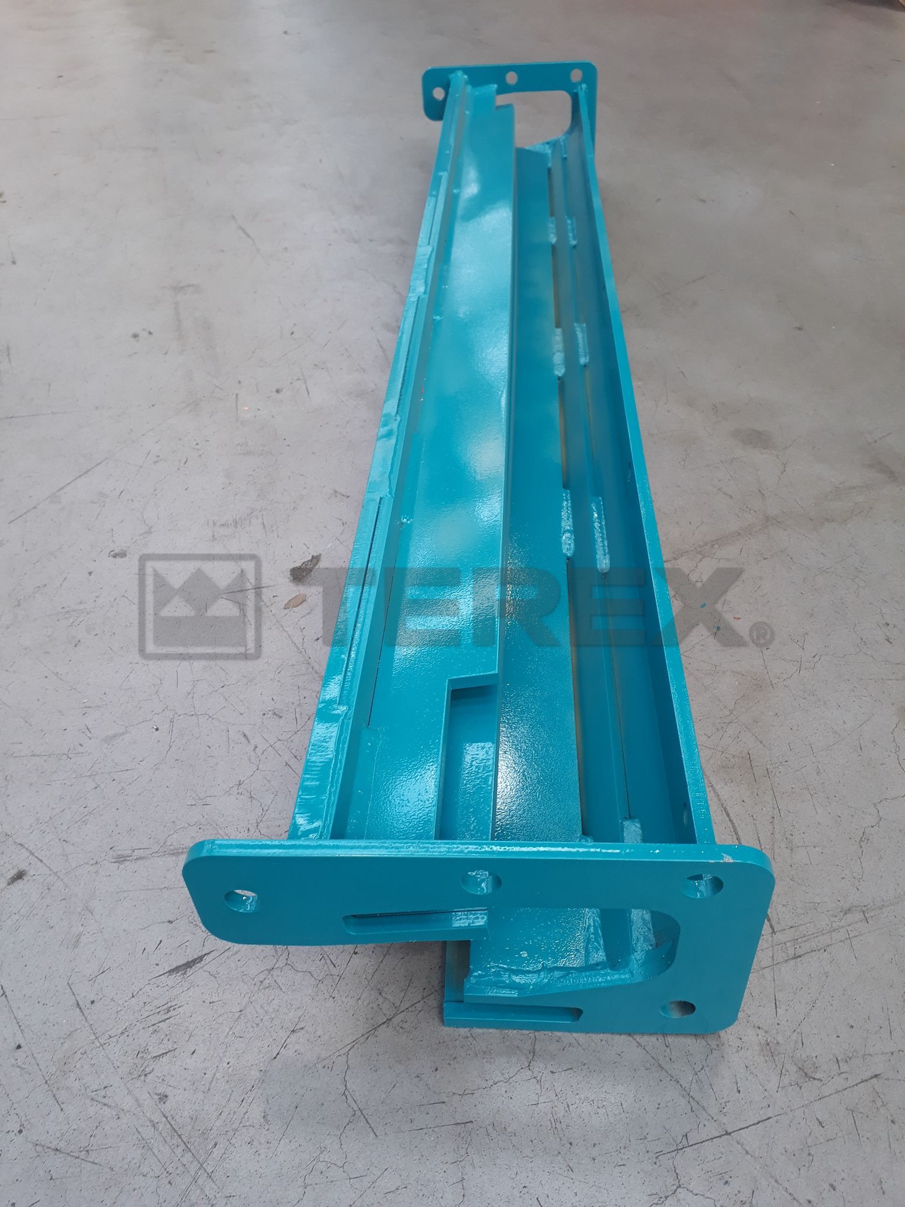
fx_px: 941
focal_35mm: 27
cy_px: 604
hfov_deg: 51.4
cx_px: 452
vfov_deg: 65.3
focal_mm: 3.6
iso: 50
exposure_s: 1/50
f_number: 1.9
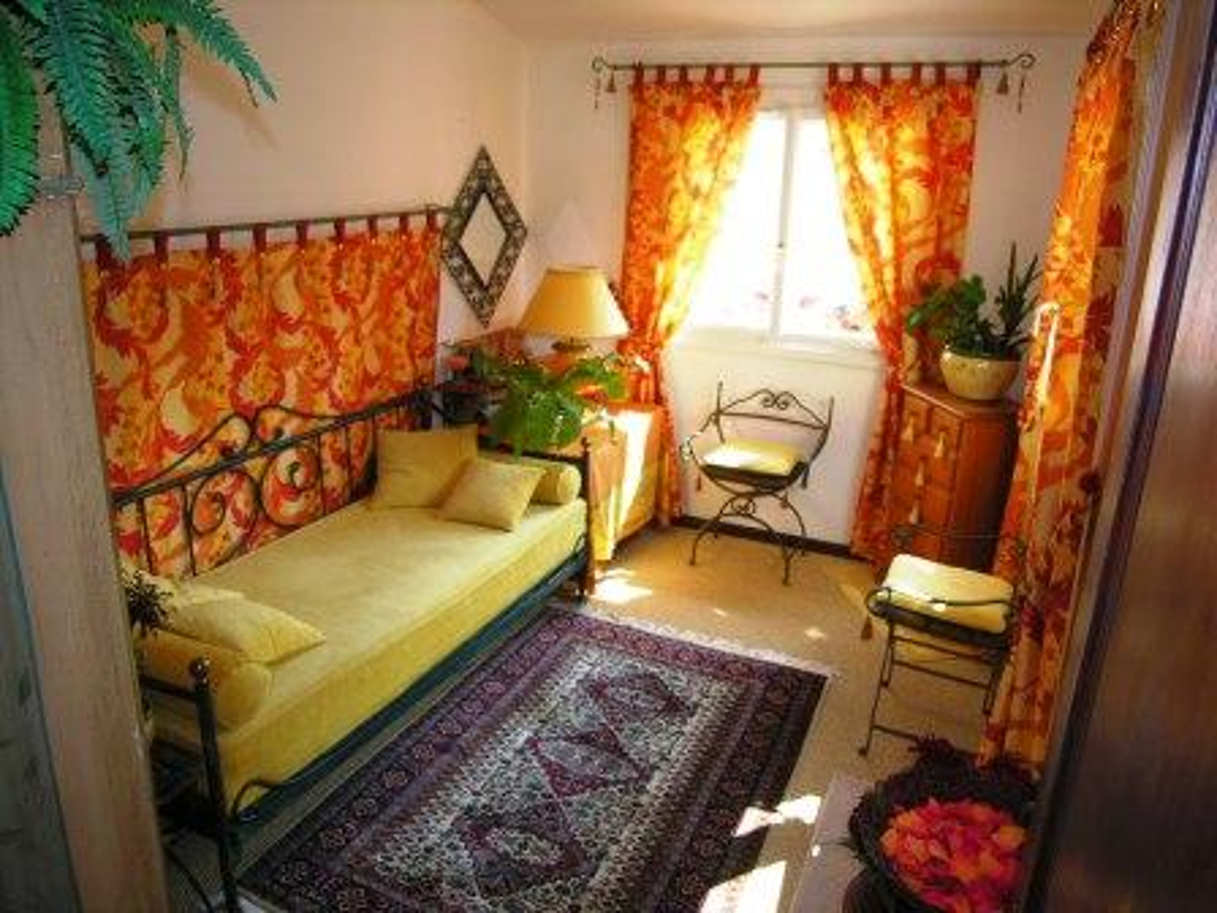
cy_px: 456
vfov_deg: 56.8
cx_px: 608
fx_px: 844
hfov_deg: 71.6
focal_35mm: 24
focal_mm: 6.1
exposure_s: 1/36
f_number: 2.6
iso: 50
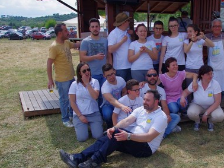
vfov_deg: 34.3
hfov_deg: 44.3
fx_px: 272
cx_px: 147
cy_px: 96
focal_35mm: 42
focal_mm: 22
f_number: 7.1
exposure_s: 1/320
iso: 200
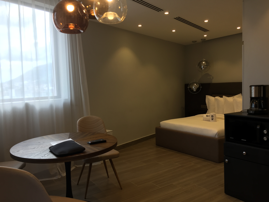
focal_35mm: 29
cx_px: 134
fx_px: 225
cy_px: 101
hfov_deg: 61.7
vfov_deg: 48.2
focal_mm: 4.15
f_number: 2.2
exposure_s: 1/50
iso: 32
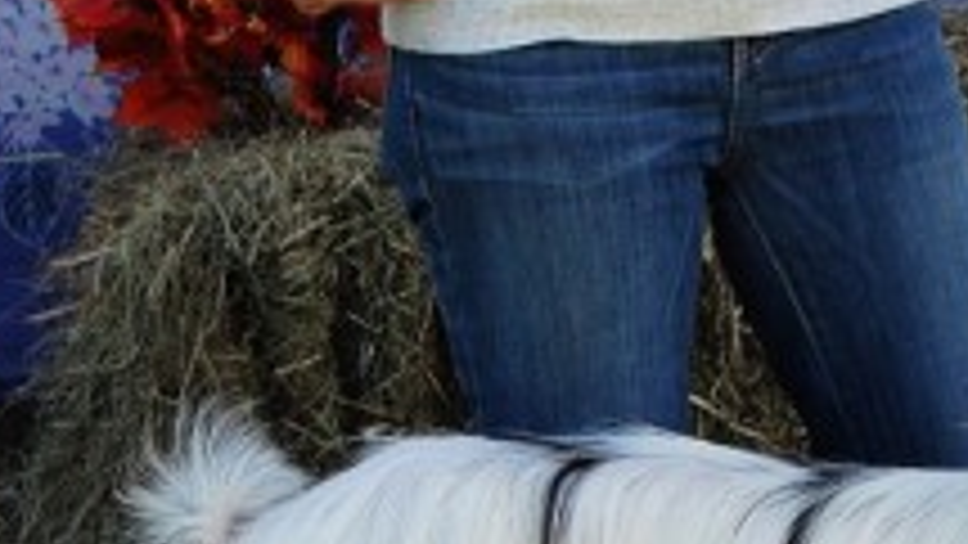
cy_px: 769
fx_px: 4723
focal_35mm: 184
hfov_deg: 11.6
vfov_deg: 6.5
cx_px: 826
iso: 400
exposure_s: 1/1000
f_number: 5.6
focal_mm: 48
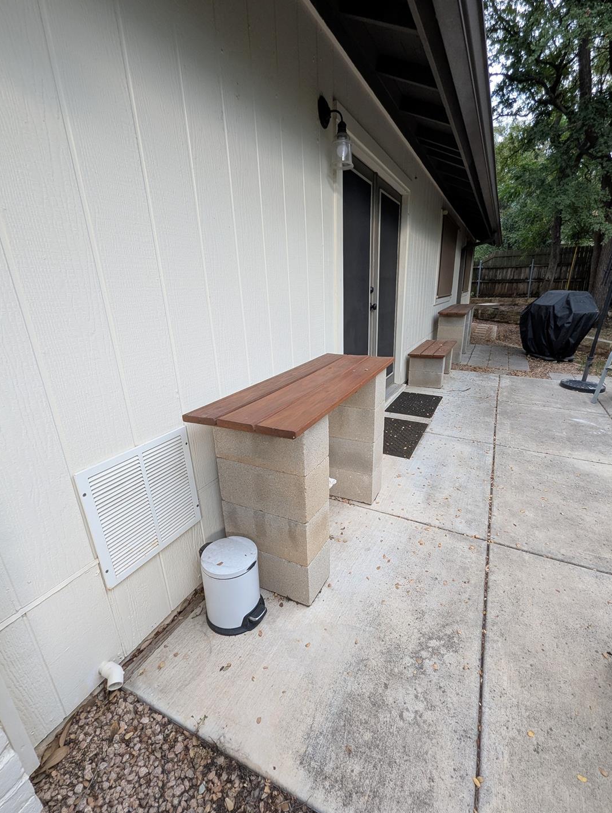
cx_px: 326
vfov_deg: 101.9
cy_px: 424
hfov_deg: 85.7
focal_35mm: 14
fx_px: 329
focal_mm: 1.95
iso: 45
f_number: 2.2
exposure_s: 1/89.8
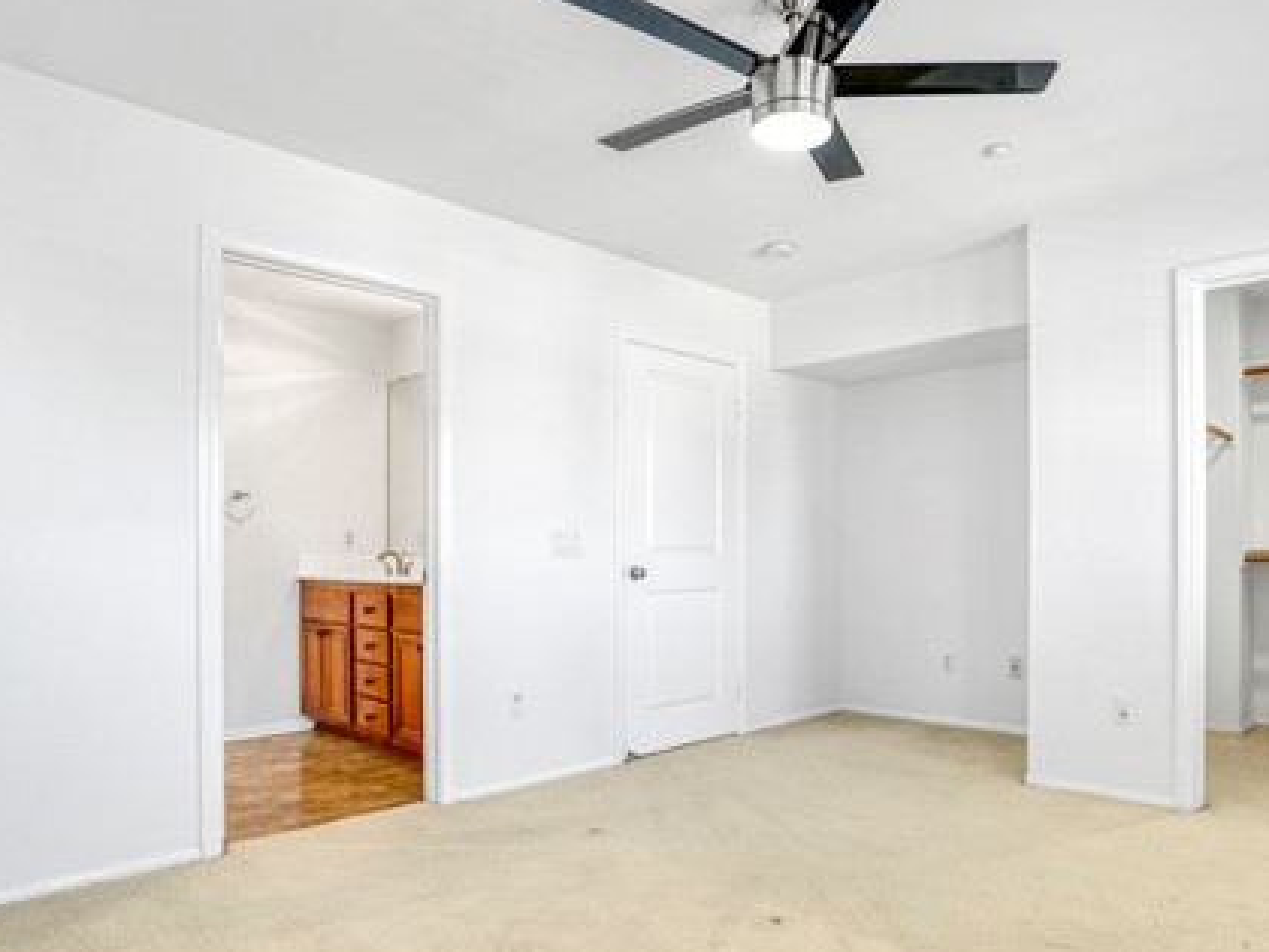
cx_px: 707
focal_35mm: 22
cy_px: 579
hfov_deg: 76.1
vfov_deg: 60.5
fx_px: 807
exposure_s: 1/20
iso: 400
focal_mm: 10
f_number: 5
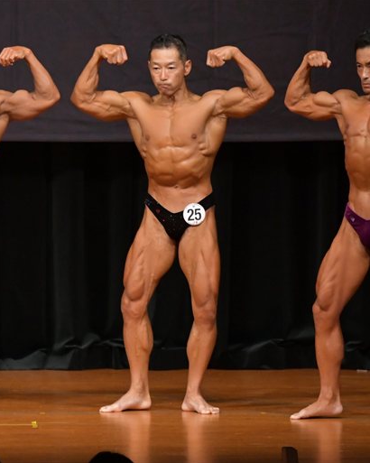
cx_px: 215
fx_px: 5533
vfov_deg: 4.8
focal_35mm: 404
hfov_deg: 3.8
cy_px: 231
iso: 5000
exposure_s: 1/400
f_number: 5.6
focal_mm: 190
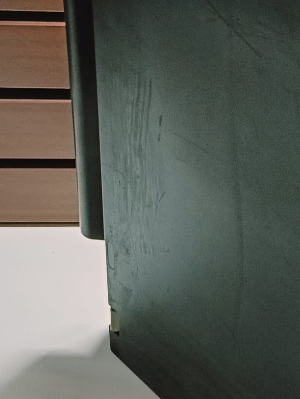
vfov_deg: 22.8
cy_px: 98
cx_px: 248
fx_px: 980
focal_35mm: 85
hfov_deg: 17.2
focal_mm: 3.98
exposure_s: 1/33.3
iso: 400
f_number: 1.8
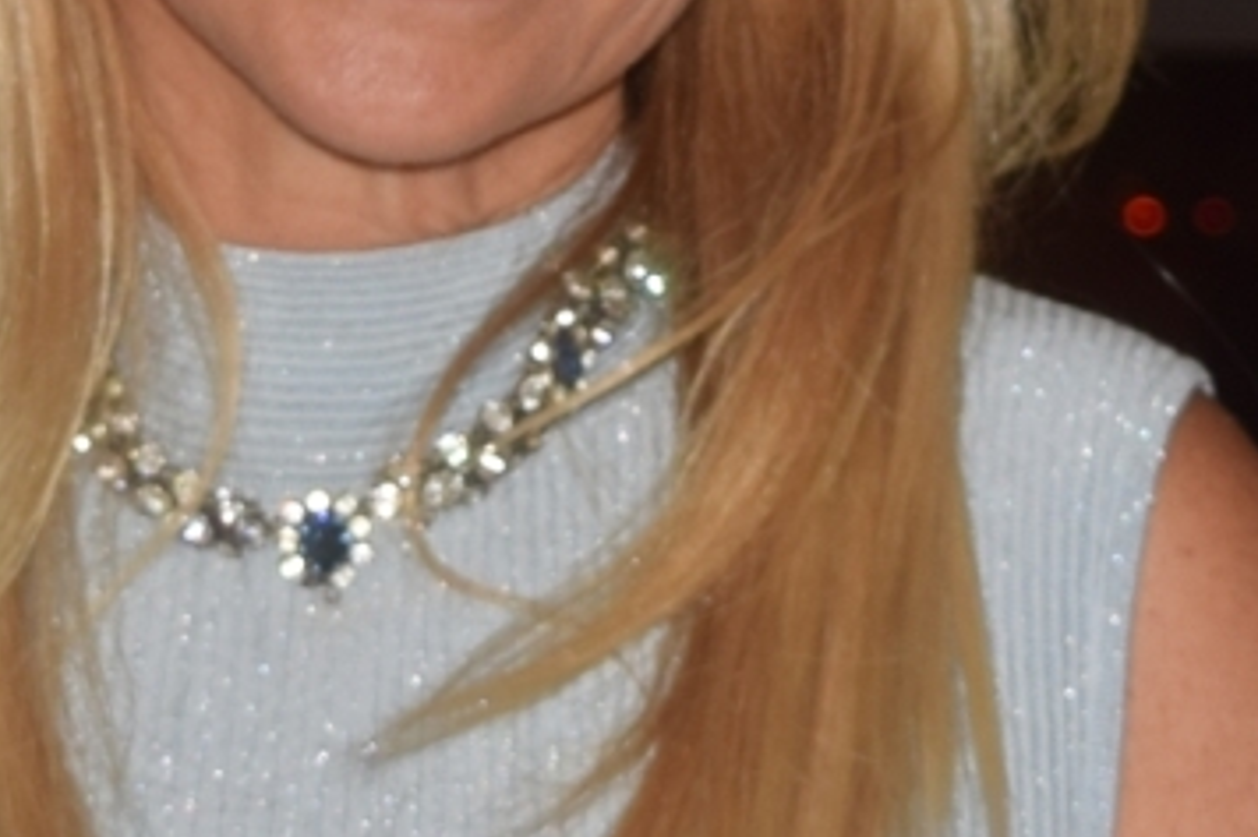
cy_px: -11
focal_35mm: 313
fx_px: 10945
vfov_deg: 4.4
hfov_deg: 6.6
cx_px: 590
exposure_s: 1/40
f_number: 4.5
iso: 100
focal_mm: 31
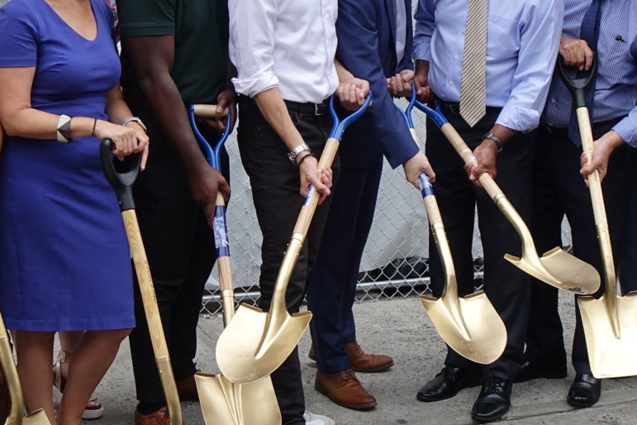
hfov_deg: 12.7
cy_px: 108
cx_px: 345
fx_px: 2866
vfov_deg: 8.5
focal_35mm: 162
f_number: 4
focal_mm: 22.4
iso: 100
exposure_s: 1/400
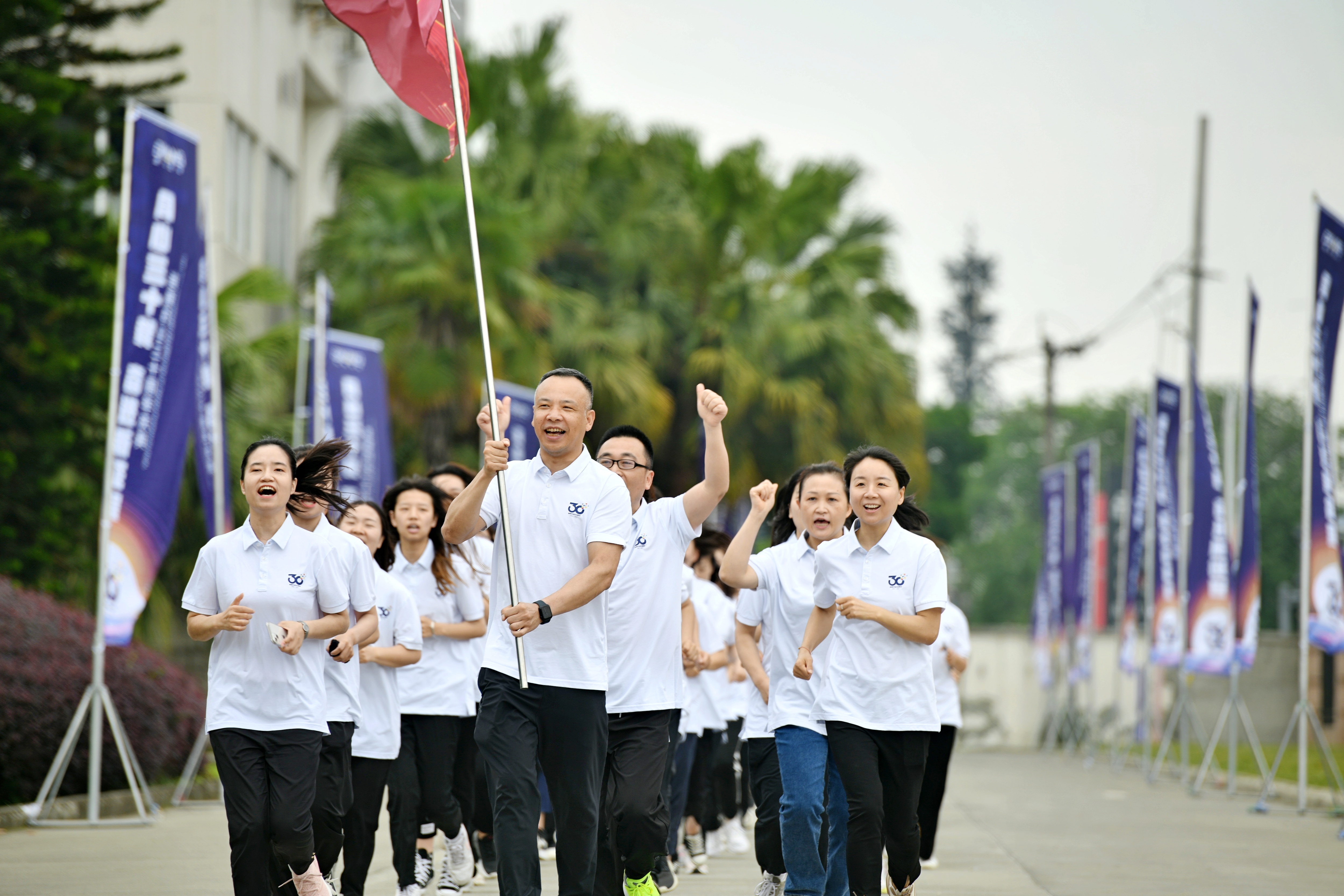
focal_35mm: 200
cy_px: 448
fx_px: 7466
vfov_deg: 6.9
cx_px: 672
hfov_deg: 10.3
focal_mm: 200
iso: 100
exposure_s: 1/400
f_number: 4.5
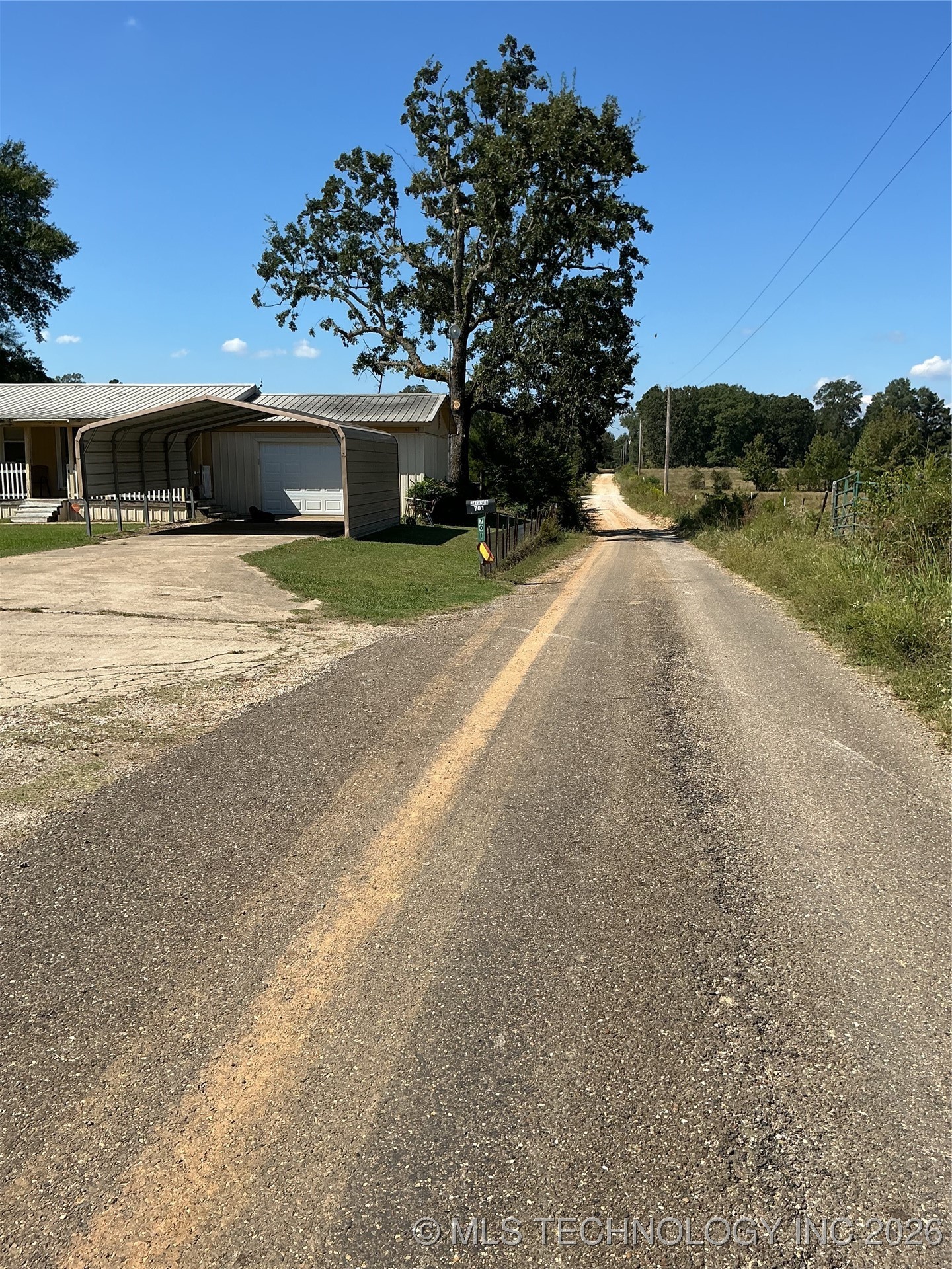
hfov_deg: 48.2
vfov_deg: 61.7
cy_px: 634
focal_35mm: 29
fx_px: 1063
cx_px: 476
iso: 25
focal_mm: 3
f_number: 1.8
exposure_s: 1/2227
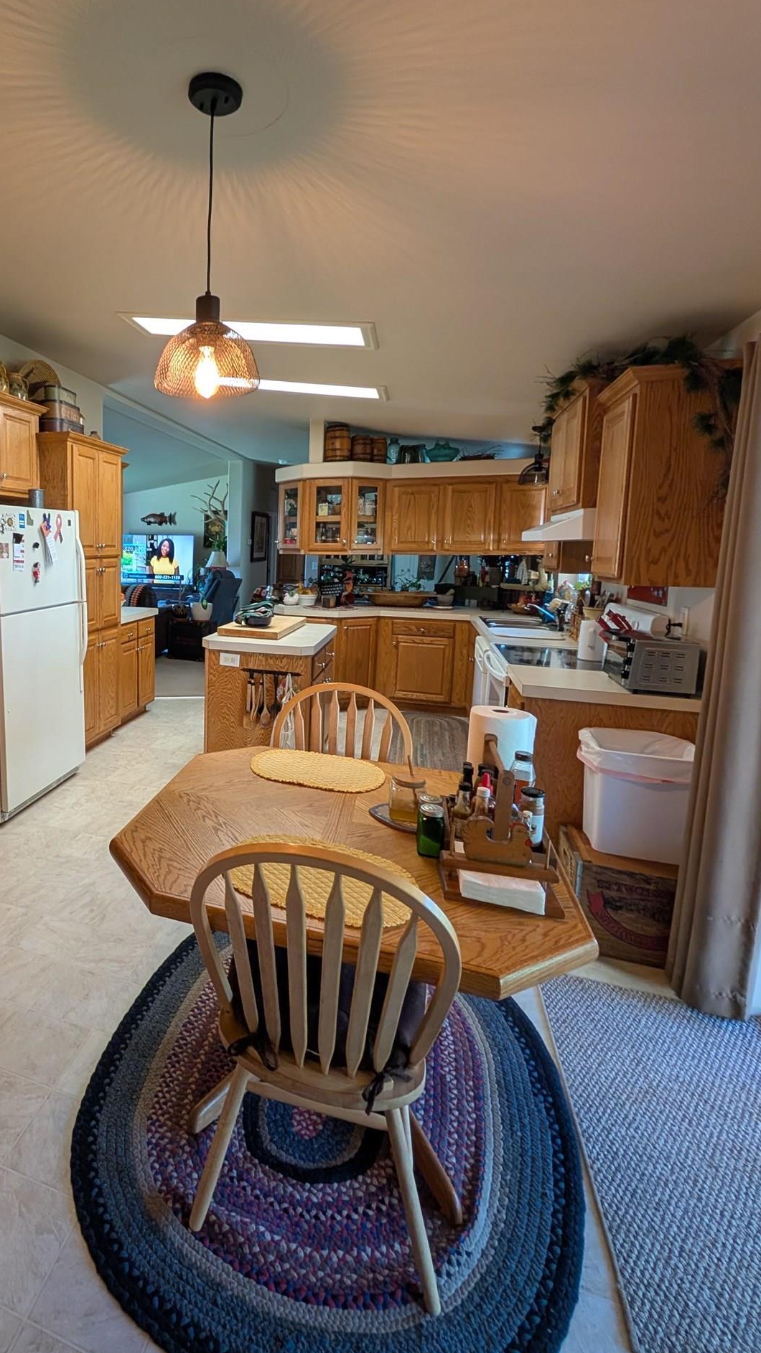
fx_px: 574
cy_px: 617
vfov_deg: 99.1
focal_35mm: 16
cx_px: 176
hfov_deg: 62.6
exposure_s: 1/40
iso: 92
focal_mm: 2.02
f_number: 1.7
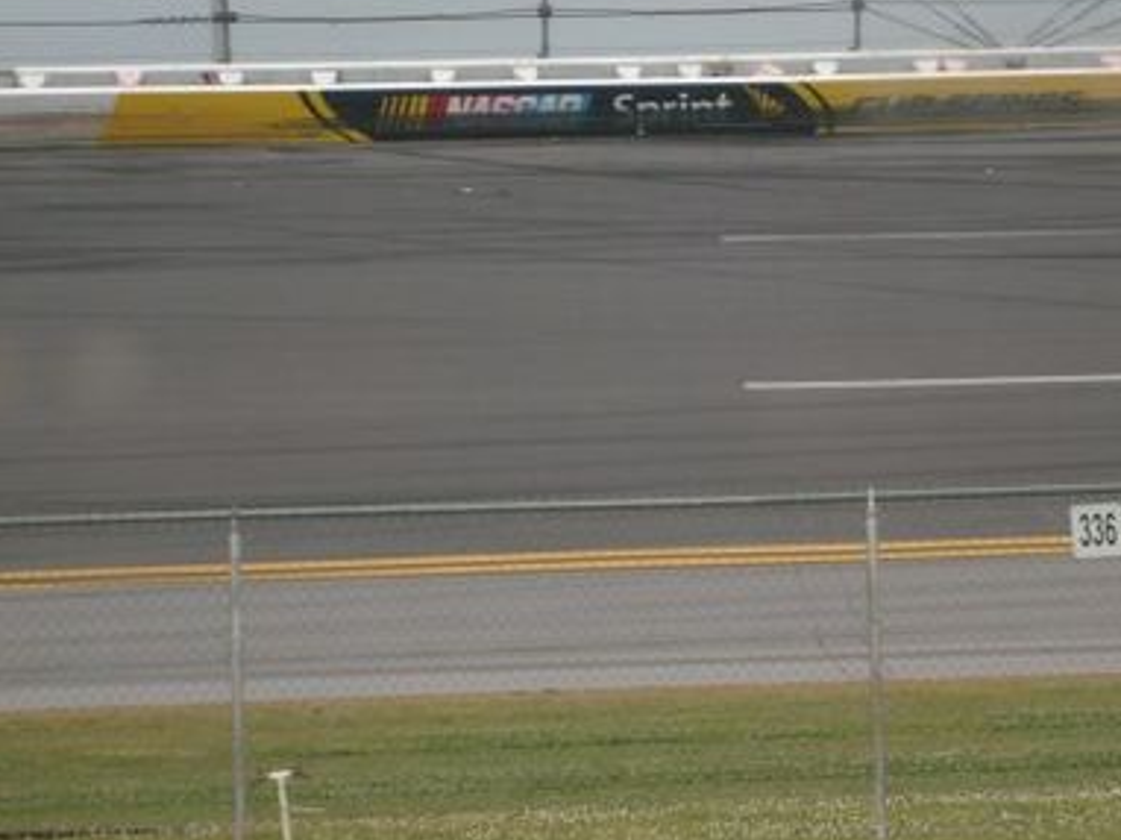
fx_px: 4790
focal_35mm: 148
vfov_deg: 10.0
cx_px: 732
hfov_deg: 13.3
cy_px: 305
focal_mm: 17.4
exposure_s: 1/90
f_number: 4.9
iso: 80
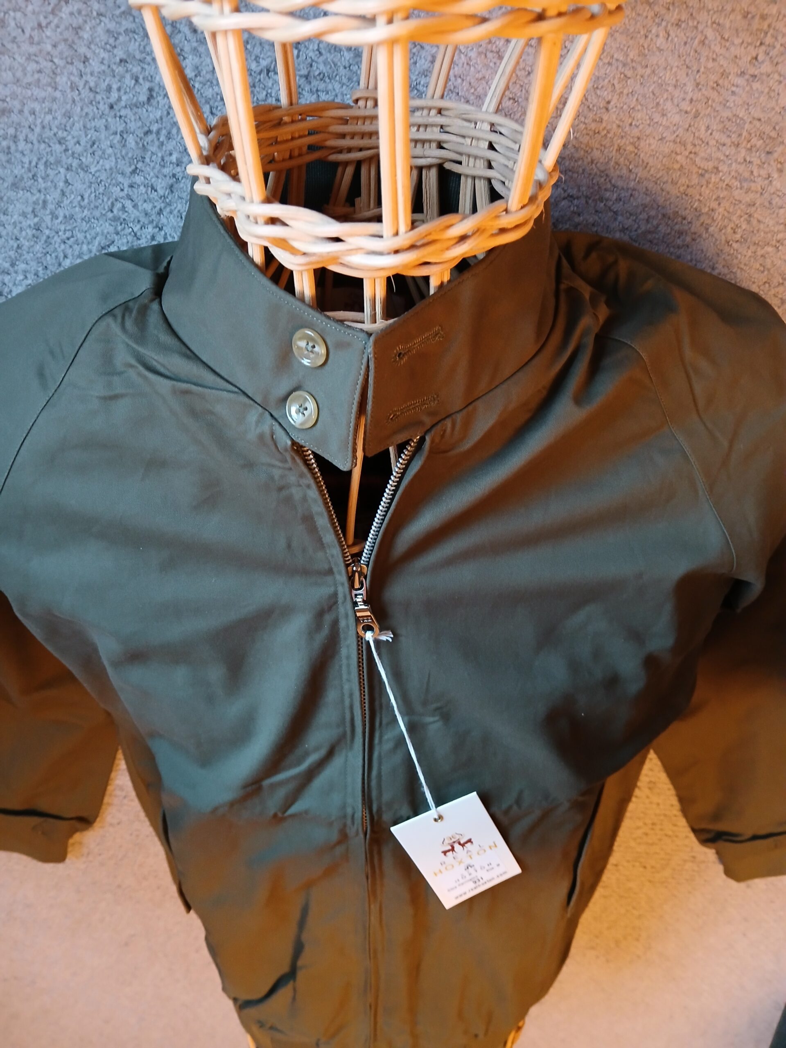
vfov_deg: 67.3
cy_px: 524
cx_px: 393
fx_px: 787
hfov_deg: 53.1
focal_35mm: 26
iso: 400
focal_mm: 3.98
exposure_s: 1/20
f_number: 1.8
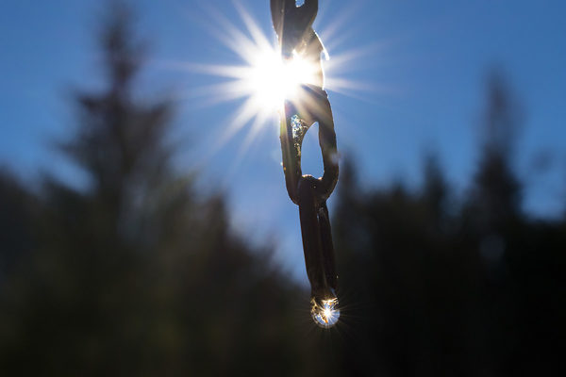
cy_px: 188
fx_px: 1297
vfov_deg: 16.6
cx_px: 283
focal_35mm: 82
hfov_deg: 24.6
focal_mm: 55
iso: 800
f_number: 14
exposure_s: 1/1600
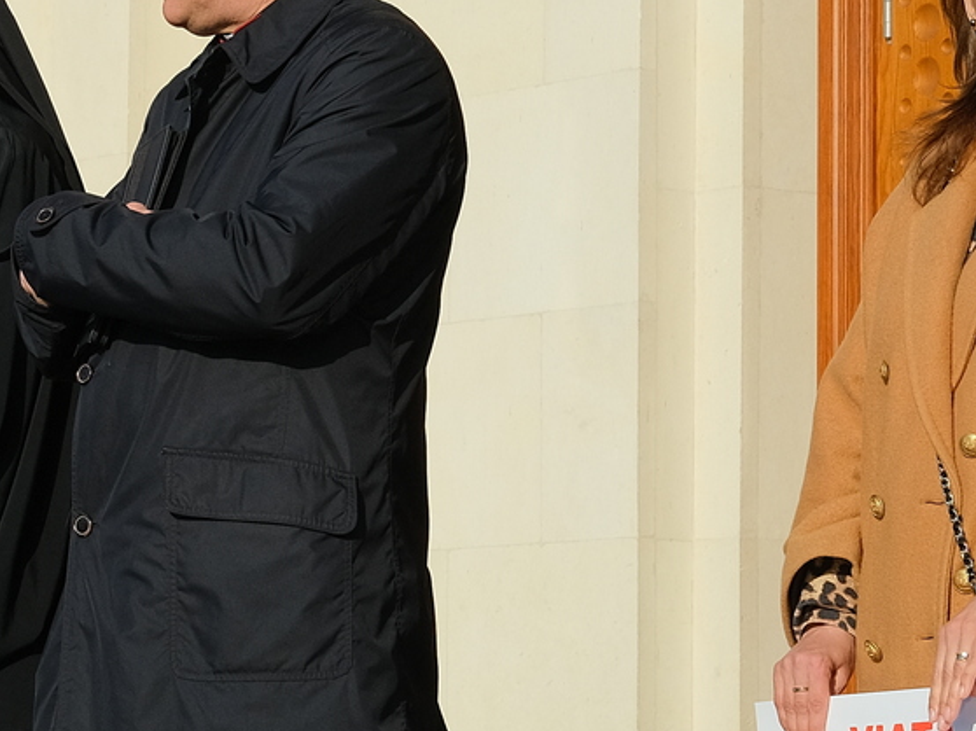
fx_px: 5101
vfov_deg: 8.2
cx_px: 53
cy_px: 358
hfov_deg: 10.9
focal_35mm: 181
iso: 320
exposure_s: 1/1000
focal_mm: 34.2
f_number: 5.6
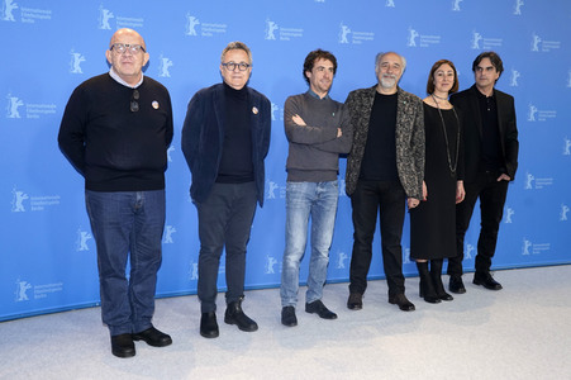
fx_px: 539
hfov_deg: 55.8
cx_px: 286
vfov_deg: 38.8
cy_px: 190
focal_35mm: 34
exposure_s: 1/160
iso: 1600
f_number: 5.6
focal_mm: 34
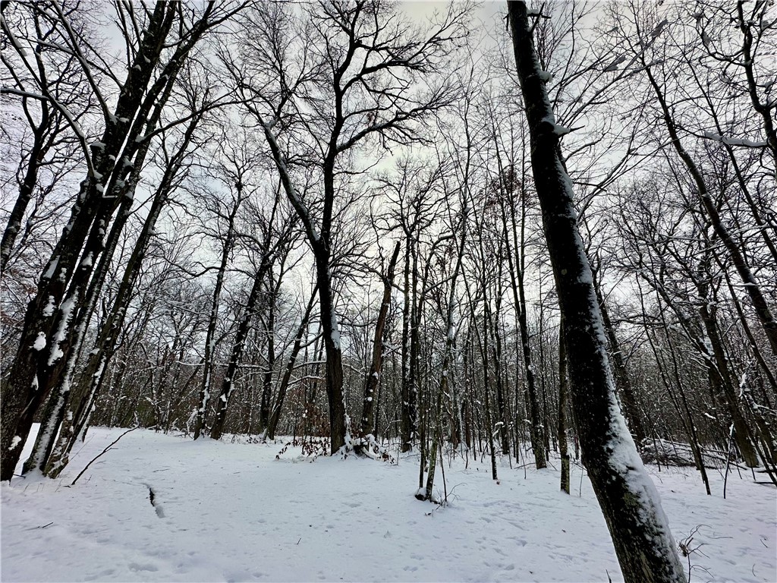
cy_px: 292
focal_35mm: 14
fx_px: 314
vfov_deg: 85.7
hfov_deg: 102.1
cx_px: 388
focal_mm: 2.22
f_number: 2.2
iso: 50
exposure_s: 1/3040
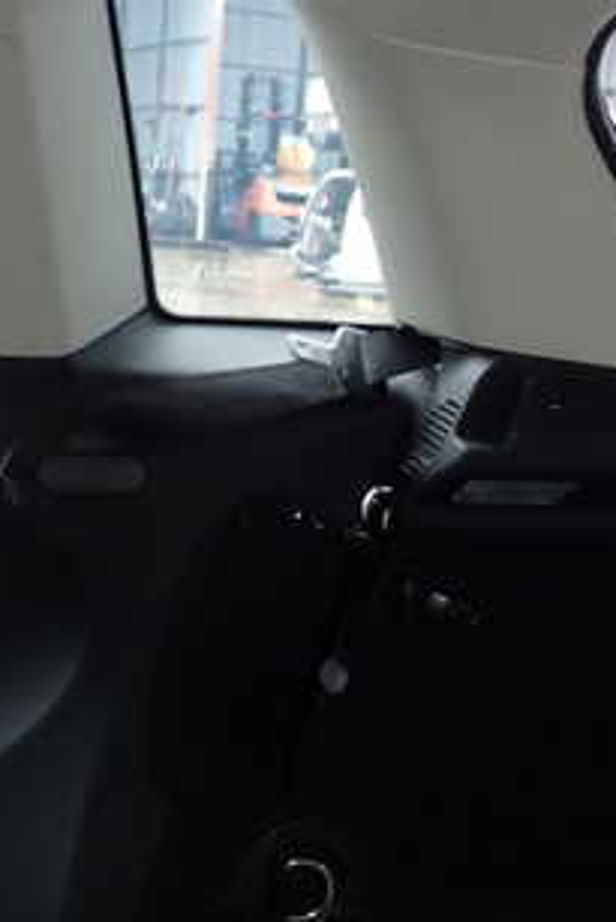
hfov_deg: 22.2
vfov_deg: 32.9
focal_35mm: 61
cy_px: 459
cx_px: 409
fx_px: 1564
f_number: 2.3
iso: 125
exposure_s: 1/60
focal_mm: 5.4
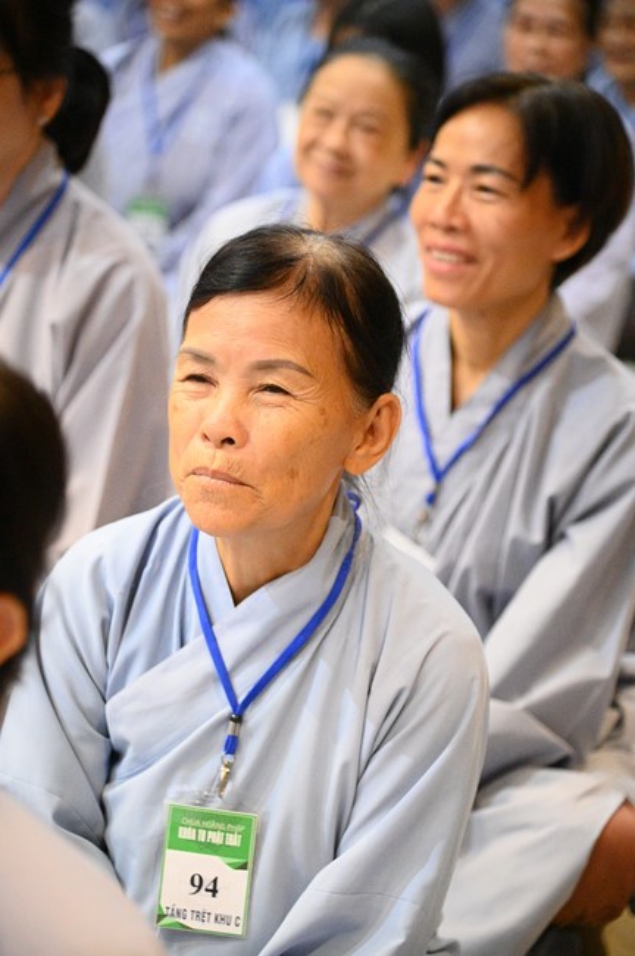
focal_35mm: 100
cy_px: 478
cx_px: 318
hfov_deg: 13.7
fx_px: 2651
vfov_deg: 20.4
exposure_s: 1/160
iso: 20000
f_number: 4
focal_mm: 100
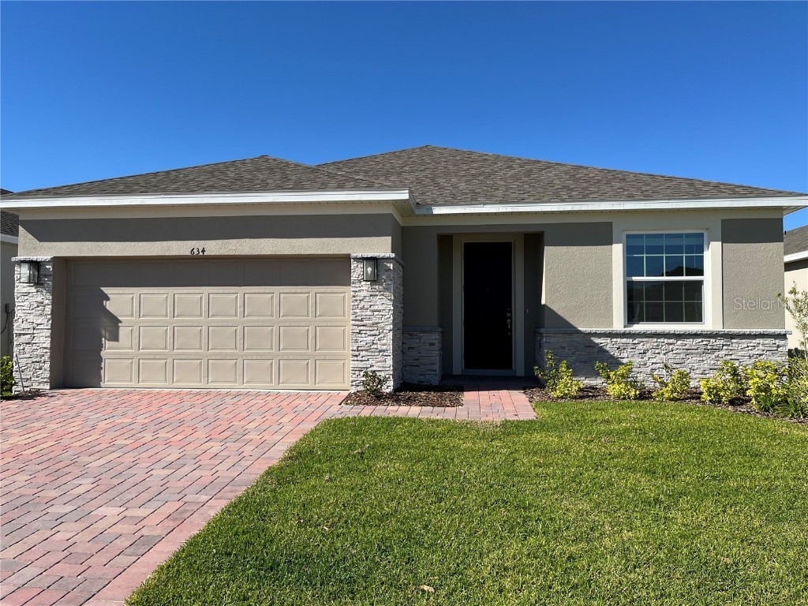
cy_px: 303
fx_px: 607
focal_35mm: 26
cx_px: 404
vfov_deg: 53.1
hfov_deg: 67.3
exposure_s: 1/3745
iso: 50
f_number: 1.6
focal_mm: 5.1
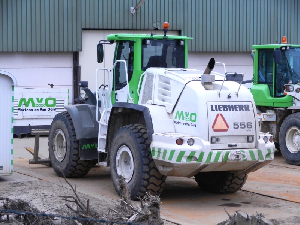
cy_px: 112
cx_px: 150
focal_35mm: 106
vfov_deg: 14.0
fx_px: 919
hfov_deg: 18.5
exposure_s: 1/30
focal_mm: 19.1
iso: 320
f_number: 5
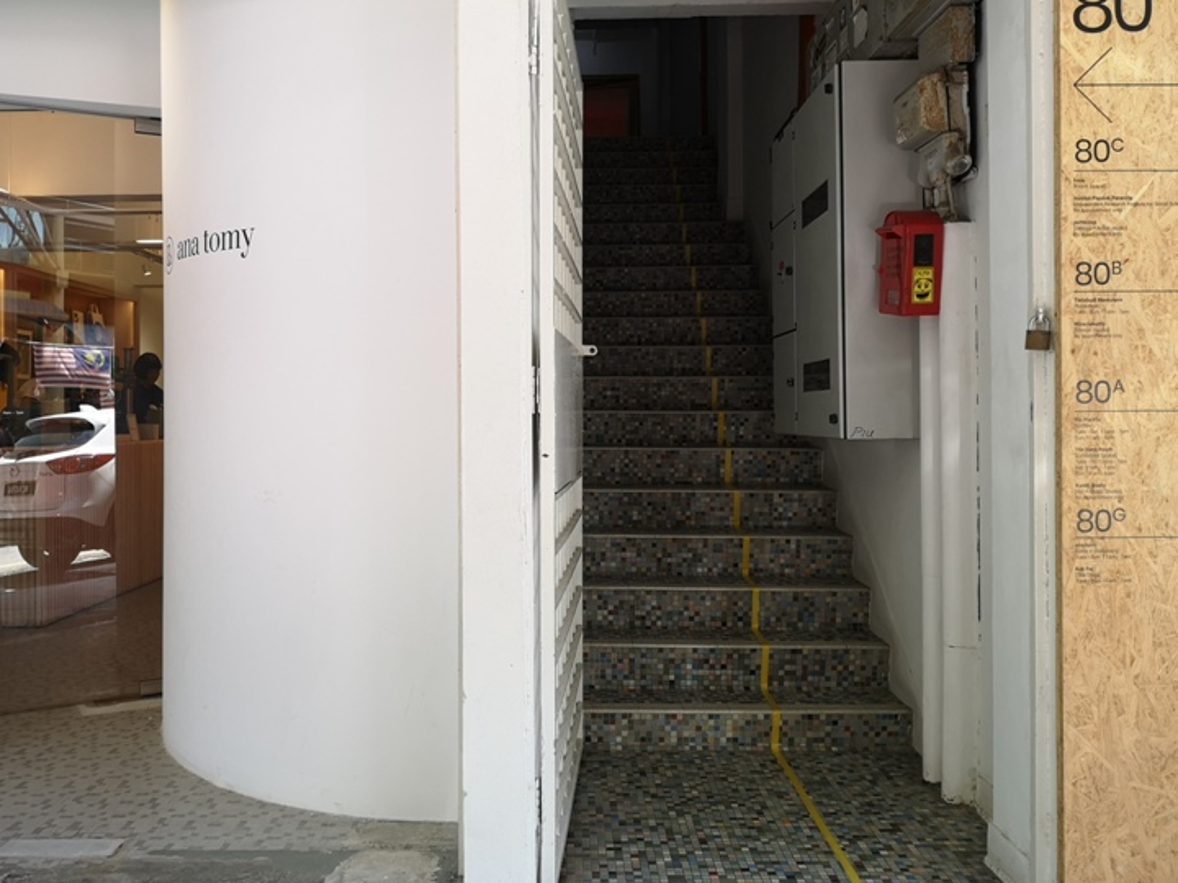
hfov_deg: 59.9
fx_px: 1021
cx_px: 543
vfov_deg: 46.8
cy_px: 412
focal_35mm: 30
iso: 50
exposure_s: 1/127
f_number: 1.8
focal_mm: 3.95
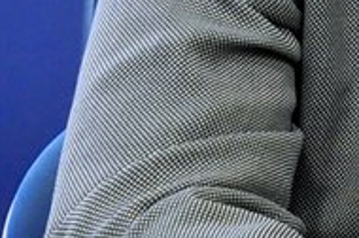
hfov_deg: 9.8
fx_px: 1931
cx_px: 724
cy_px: -106
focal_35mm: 194
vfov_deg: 7.0
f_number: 3.8
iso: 800
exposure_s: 1/60
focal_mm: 24
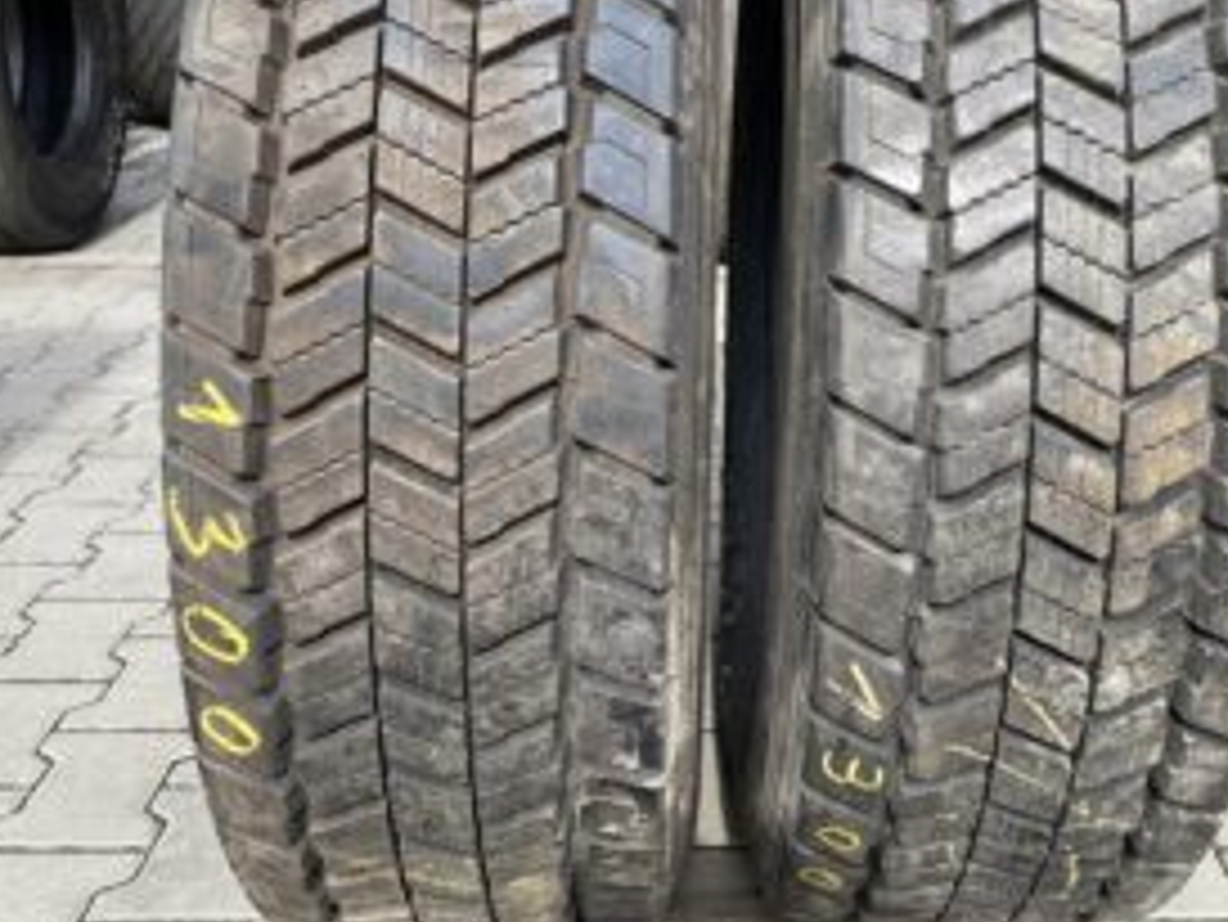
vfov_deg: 34.5
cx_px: 751
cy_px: 241
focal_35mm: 41
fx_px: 1455
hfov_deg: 45.4
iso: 32
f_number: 1.8
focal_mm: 4.25
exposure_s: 1/822
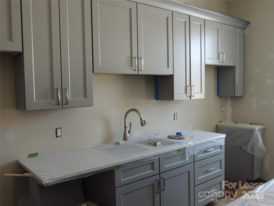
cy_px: 103
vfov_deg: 42.9
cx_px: 137
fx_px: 261
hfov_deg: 55.4
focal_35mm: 33
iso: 180
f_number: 3.2
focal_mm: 5.8
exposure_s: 1/50
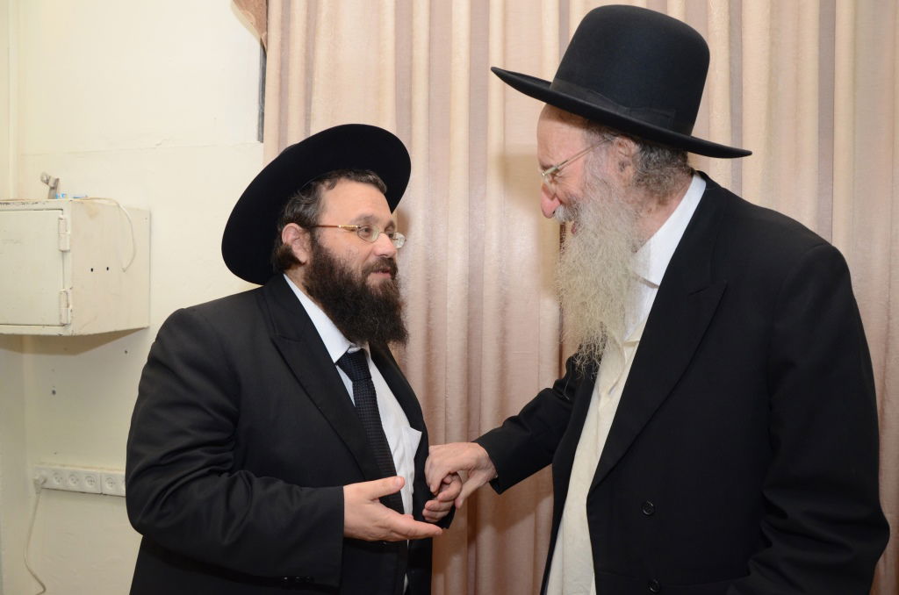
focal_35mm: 27
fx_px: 673
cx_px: 450
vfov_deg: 47.7
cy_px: 298
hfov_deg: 67.5
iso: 1250
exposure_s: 1/160
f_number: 5.6
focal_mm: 18
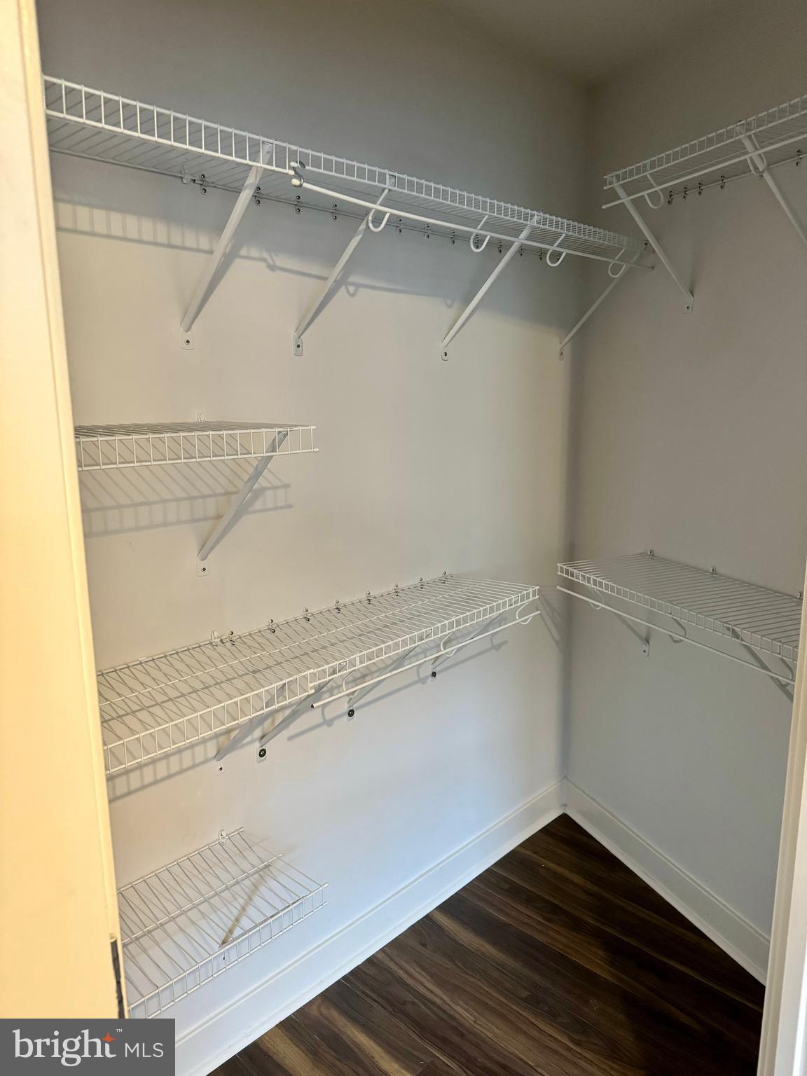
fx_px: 746
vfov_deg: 71.6
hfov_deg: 56.8
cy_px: 538
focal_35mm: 24
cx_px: 404
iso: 640
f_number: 1.78
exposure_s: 1/60
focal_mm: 6.86
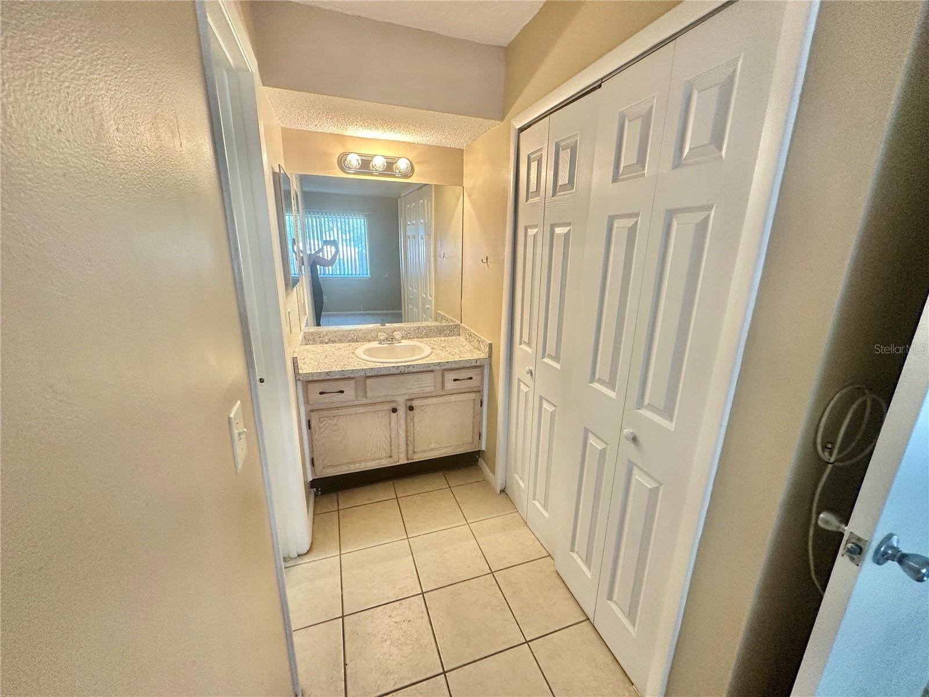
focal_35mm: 14
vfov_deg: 85.7
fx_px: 376
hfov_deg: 102.1
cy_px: 348
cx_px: 464
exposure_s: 1/60
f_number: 2.2
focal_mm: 2.22
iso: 200
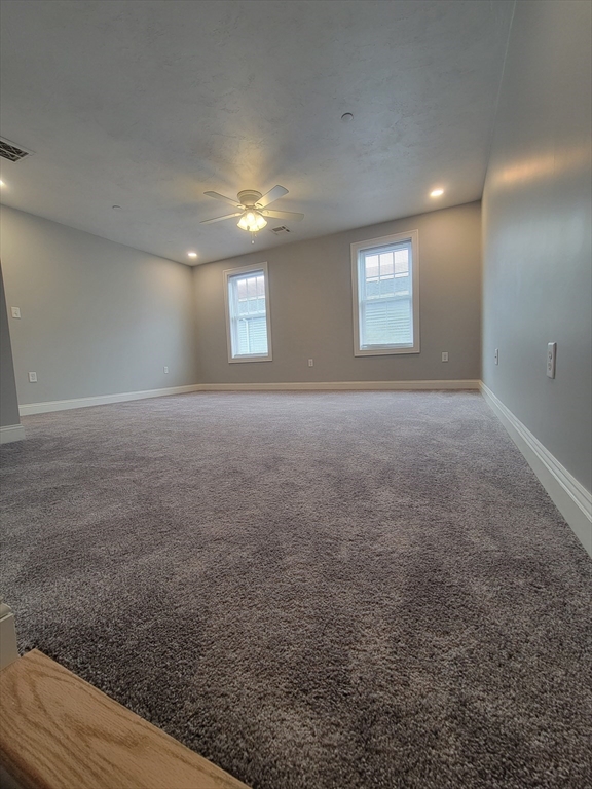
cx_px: 296
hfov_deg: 89.9
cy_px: 394
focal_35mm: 13
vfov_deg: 106.2
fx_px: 296
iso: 100
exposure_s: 1/60
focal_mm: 2.2
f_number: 2.2
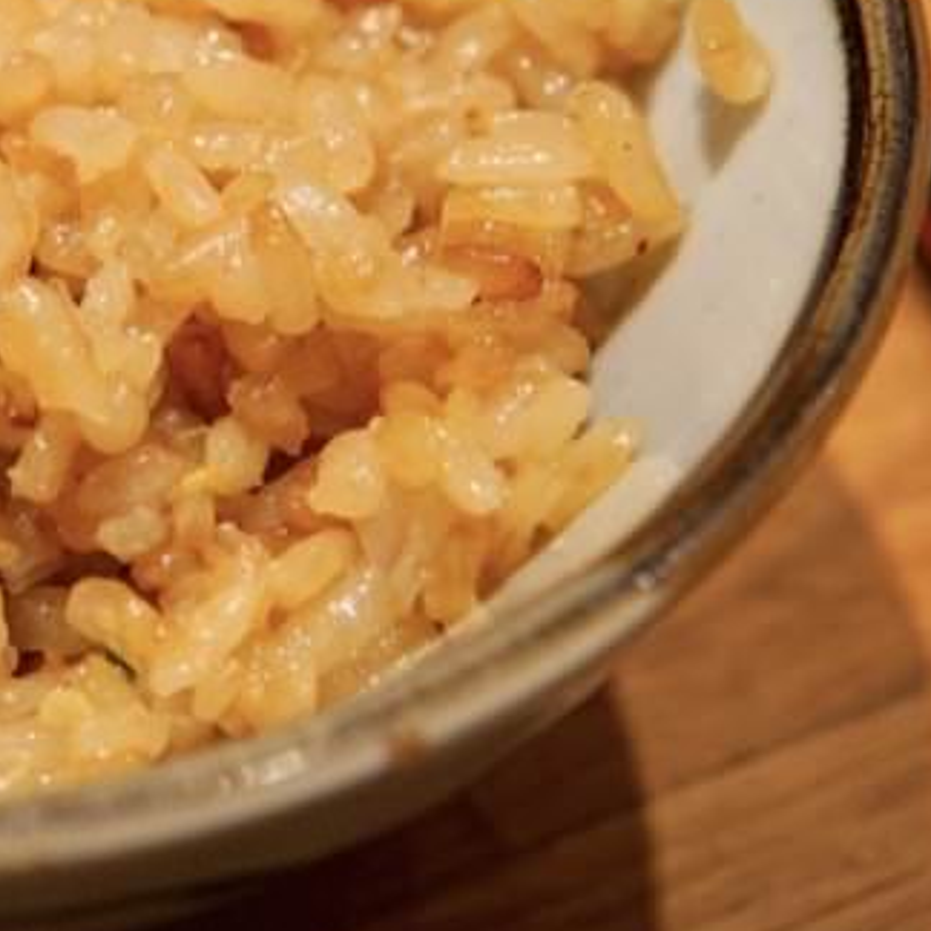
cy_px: 224
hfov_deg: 14.4
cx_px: -138
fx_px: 3591
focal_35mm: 118
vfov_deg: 14.7
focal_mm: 30
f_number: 4
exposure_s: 1/60
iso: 400
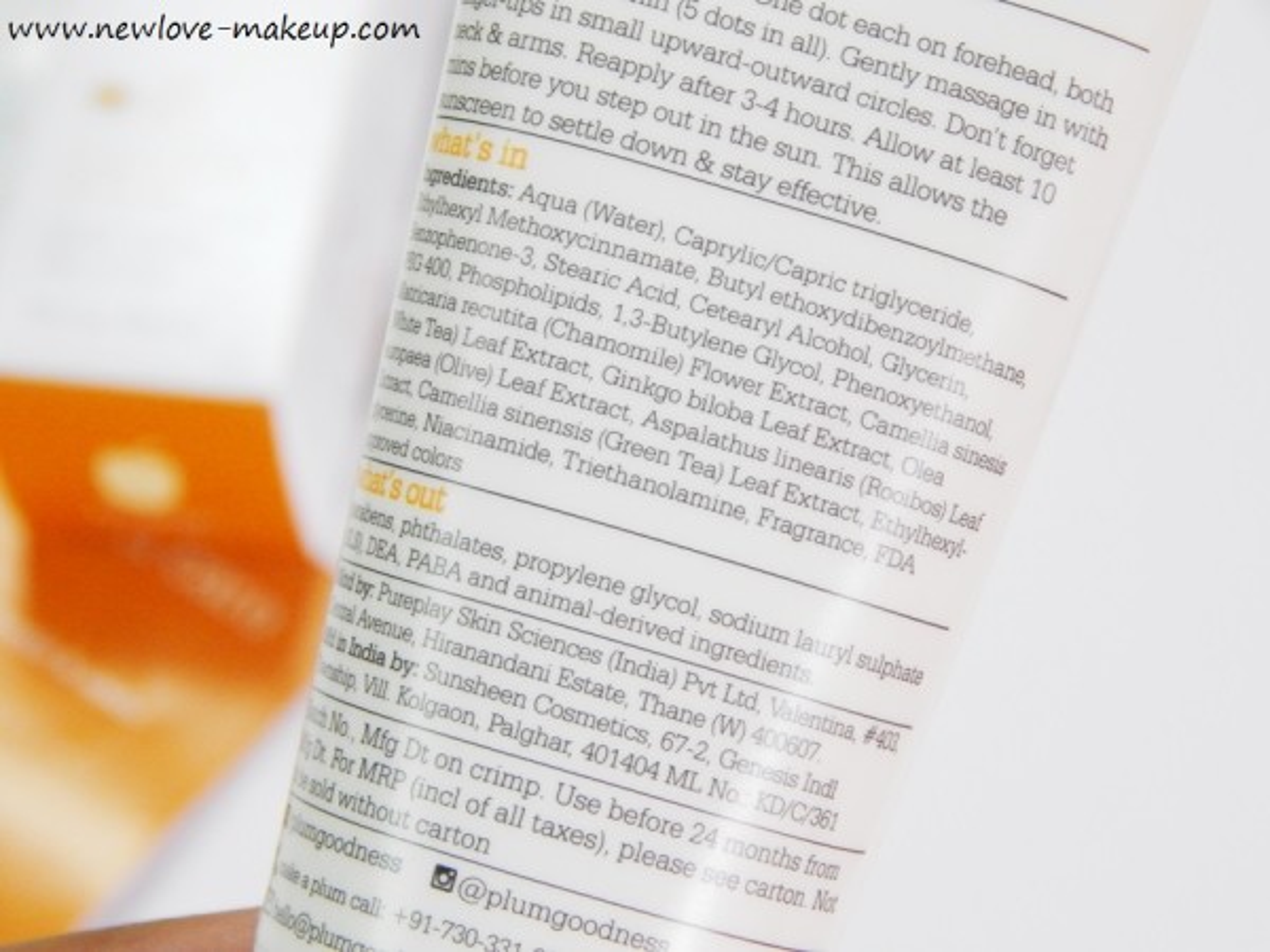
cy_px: 476
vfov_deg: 12.9
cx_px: 635
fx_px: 4219
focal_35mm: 115
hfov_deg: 17.1
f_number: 4.6
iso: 640
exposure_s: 1/15
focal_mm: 20.5
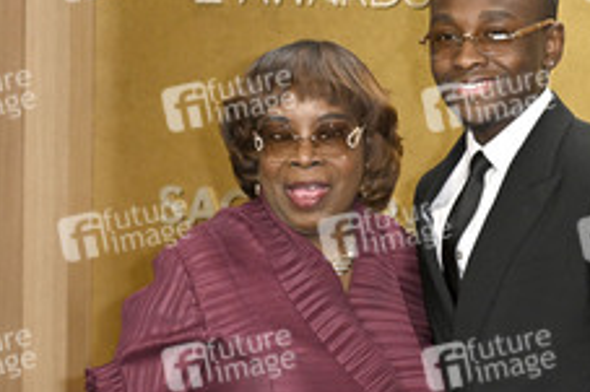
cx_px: 420
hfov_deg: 15.4
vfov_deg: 10.3
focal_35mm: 133
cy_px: 296
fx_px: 2178
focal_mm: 67
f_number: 5.6
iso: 2500
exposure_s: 1/320
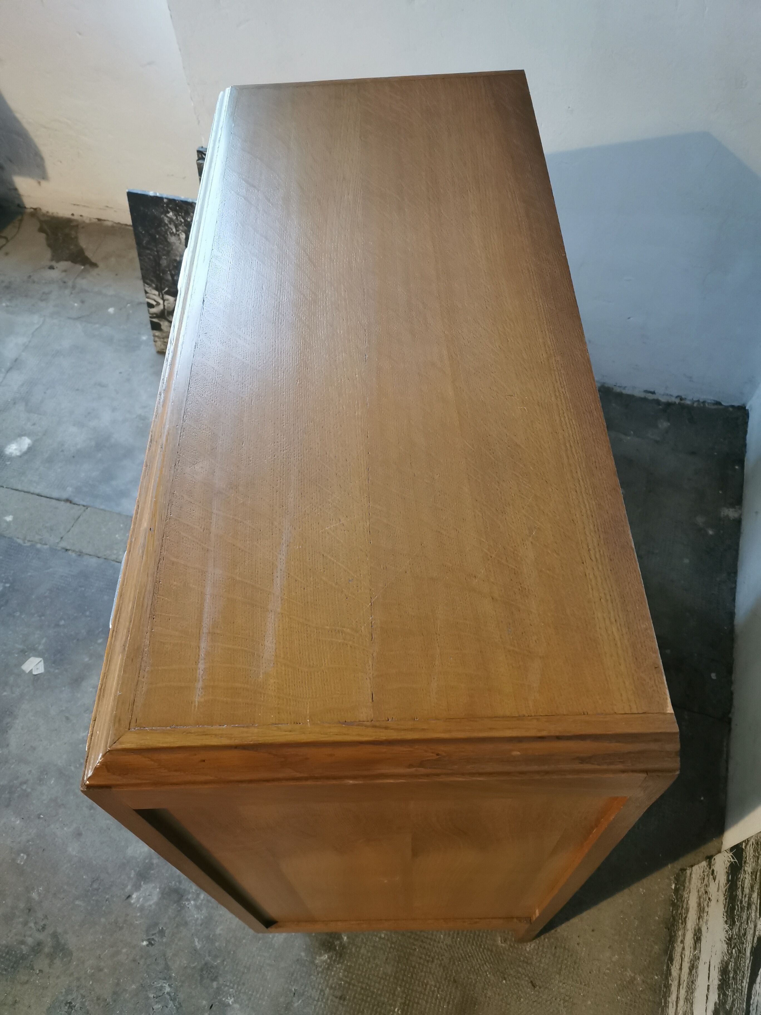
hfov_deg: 51.4
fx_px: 791
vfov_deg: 65.3
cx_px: 380
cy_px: 508
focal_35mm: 27
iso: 800
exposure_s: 1/30
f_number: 1.6
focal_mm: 5.56
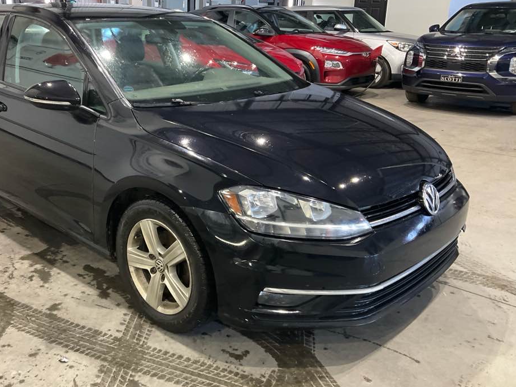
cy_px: 188
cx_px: 200
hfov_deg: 50.9
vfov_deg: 39.7
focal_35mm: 36
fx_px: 537
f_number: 1.8
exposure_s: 1/60
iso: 160
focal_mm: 3
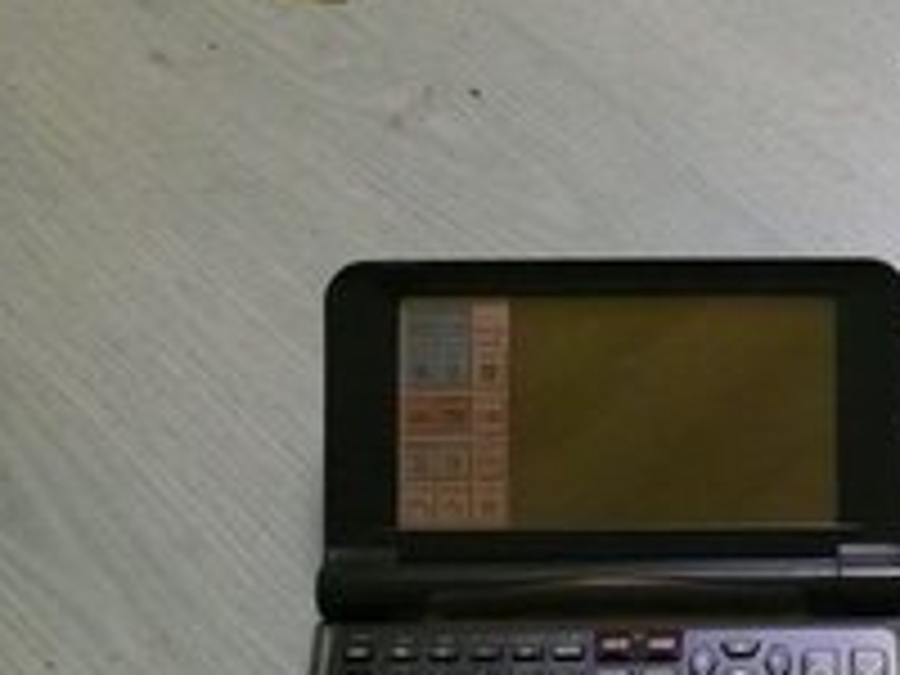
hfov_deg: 26.4
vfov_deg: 20.7
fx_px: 1820
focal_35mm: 70
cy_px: 580
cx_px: 886
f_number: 2.8
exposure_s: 1/30
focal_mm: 4.7
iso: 320
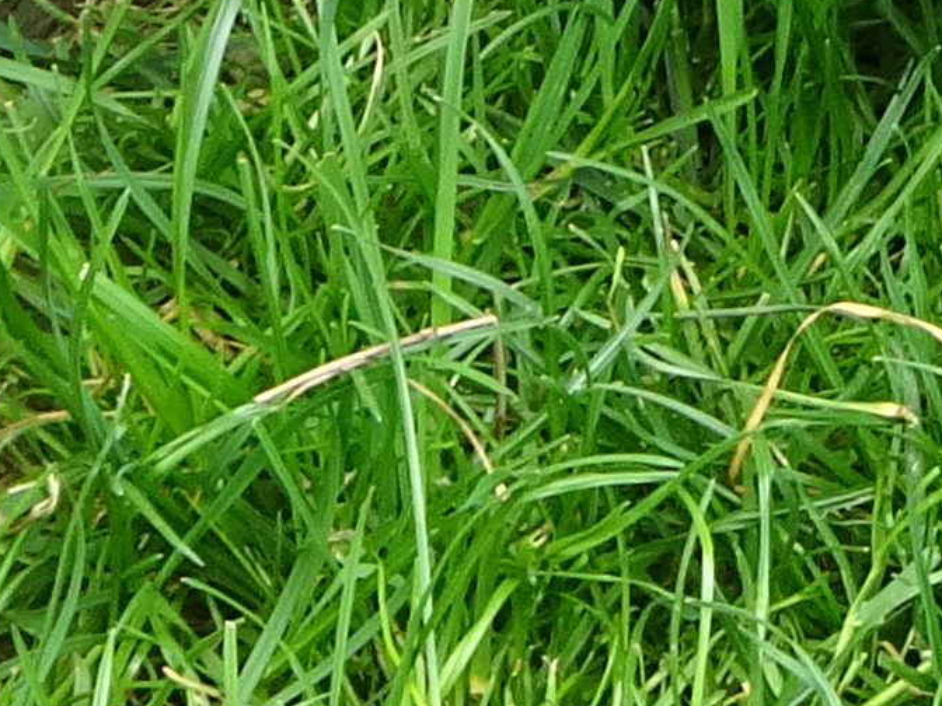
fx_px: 10314
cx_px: 1599
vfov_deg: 3.8
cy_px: -1369
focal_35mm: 379
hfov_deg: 5.2
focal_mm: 8.84
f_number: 4.5
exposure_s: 1/60
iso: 80
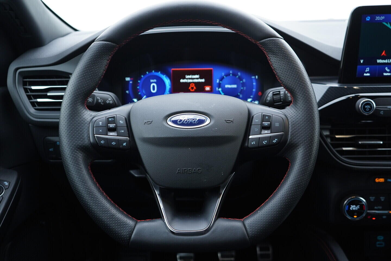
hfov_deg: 53.1
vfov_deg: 36.9
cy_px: 130
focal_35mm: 36
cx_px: 196
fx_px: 391
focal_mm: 24
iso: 250
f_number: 2.8
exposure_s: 1/40
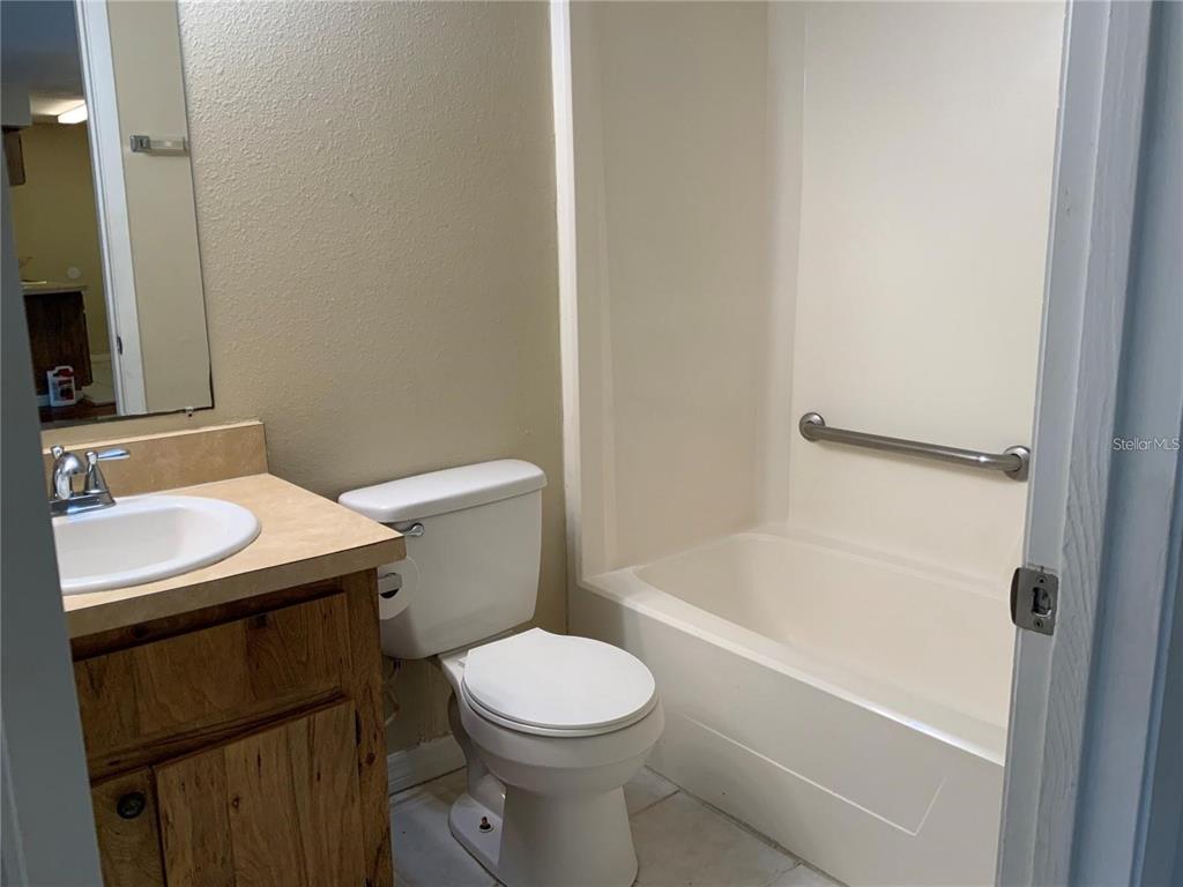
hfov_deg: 61.7
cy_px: 444
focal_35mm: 29
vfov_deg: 48.2
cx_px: 592
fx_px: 991
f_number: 1.8
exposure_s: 1/120
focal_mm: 3
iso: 64
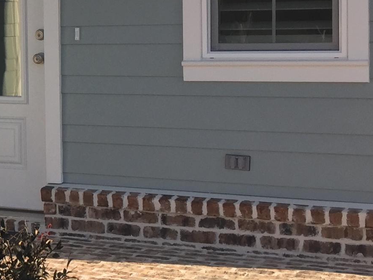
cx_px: -182
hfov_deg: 17.8
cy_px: 66
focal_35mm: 99
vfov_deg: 14.9
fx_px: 1067
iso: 32
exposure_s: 1/746
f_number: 2.2
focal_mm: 4.15
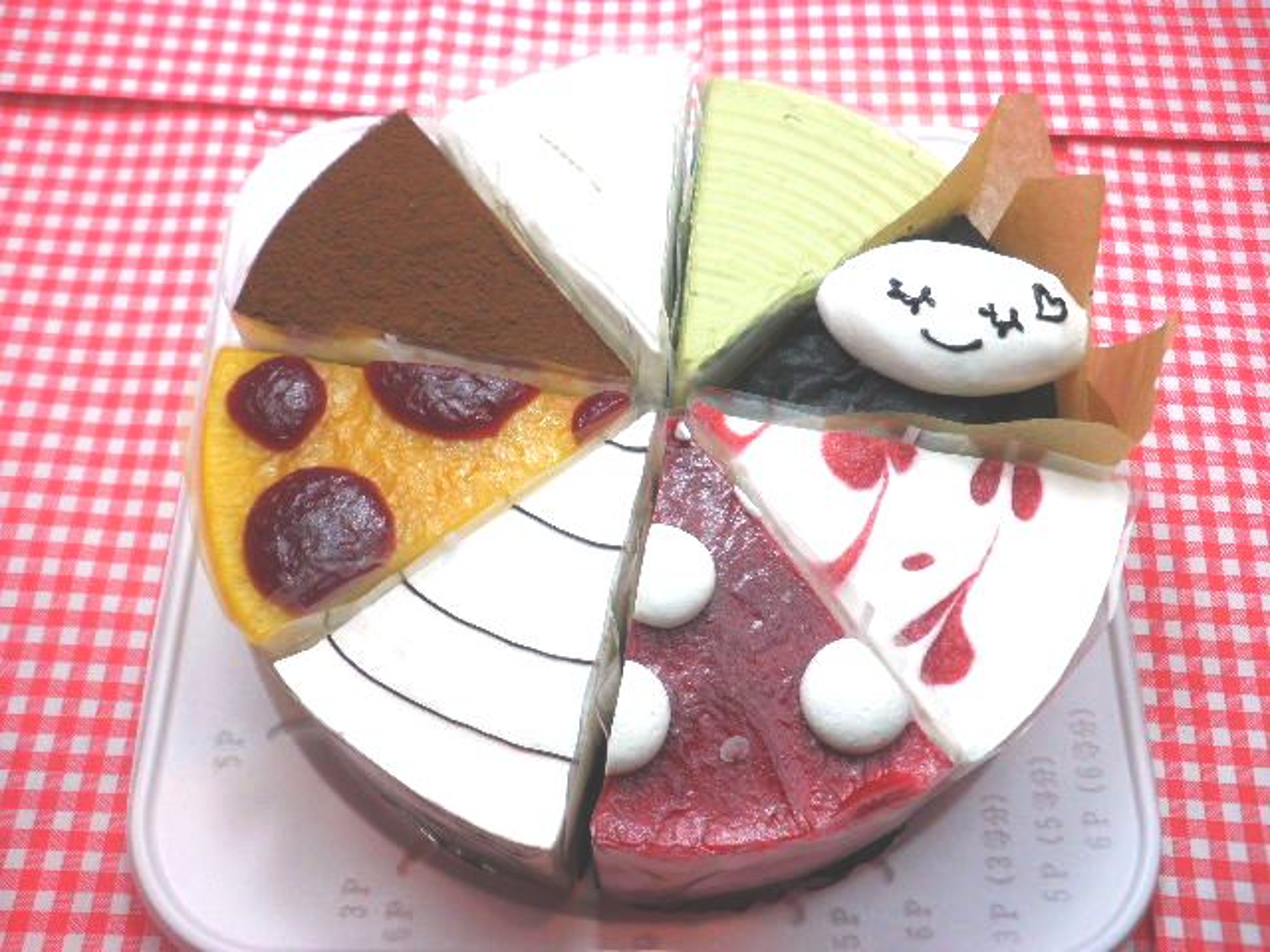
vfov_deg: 39.7
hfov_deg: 51.4
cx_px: 635
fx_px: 1321
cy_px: 476
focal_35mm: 36
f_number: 3.5
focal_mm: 6.3
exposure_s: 1/50
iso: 64
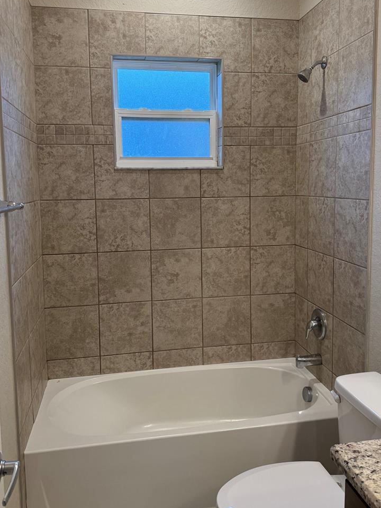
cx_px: 196
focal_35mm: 30
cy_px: 226
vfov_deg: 59.8
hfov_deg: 46.8
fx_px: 440
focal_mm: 6.76
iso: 160
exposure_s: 1/120
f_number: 1.78
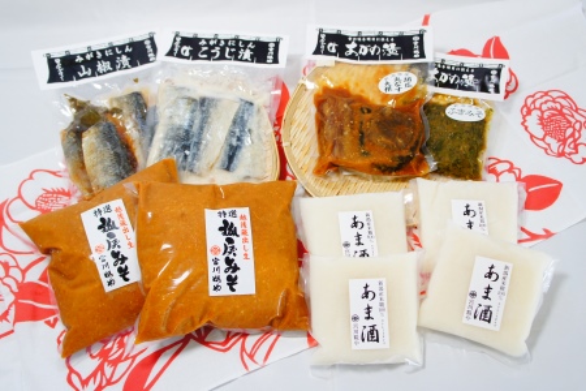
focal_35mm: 32
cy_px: 196
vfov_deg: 41.7
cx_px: 293
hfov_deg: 59.5
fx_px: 513
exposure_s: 1/40
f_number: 4
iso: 200
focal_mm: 21
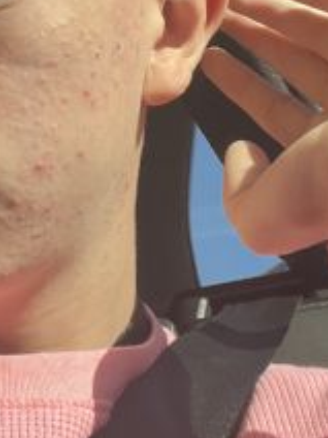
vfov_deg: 22.5
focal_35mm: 85
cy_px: 50
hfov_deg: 17.1
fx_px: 1074
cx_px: 27
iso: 32
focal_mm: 2.71
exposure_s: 1/410
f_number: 2.2
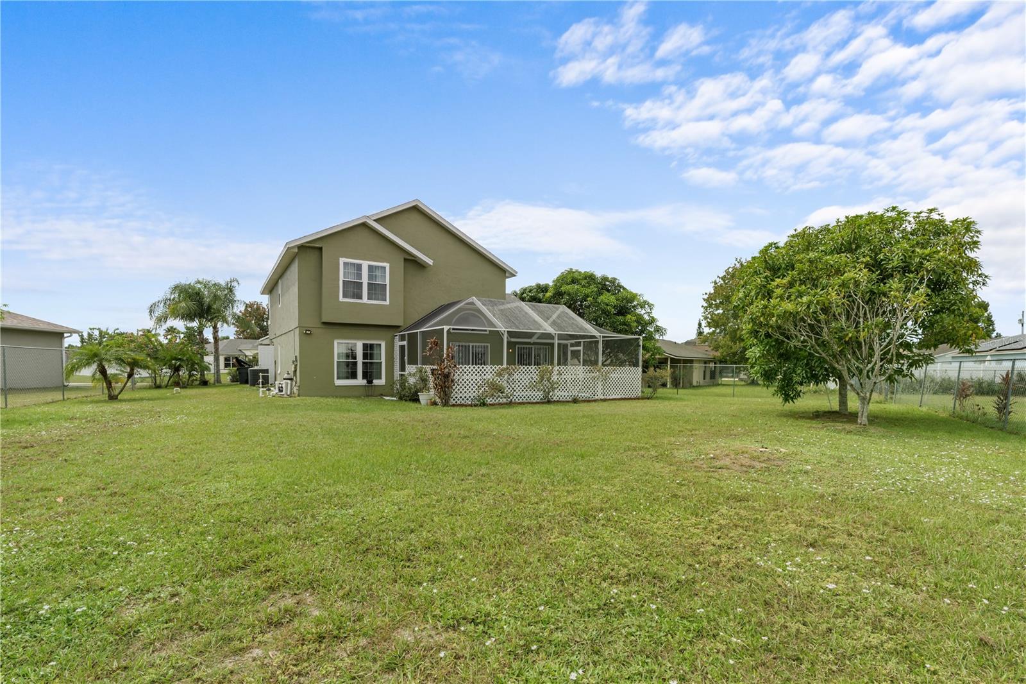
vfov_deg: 73.7
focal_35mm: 16
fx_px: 456
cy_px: 342
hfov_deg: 96.7
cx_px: 513
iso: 100
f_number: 9
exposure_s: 1/60
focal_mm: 16
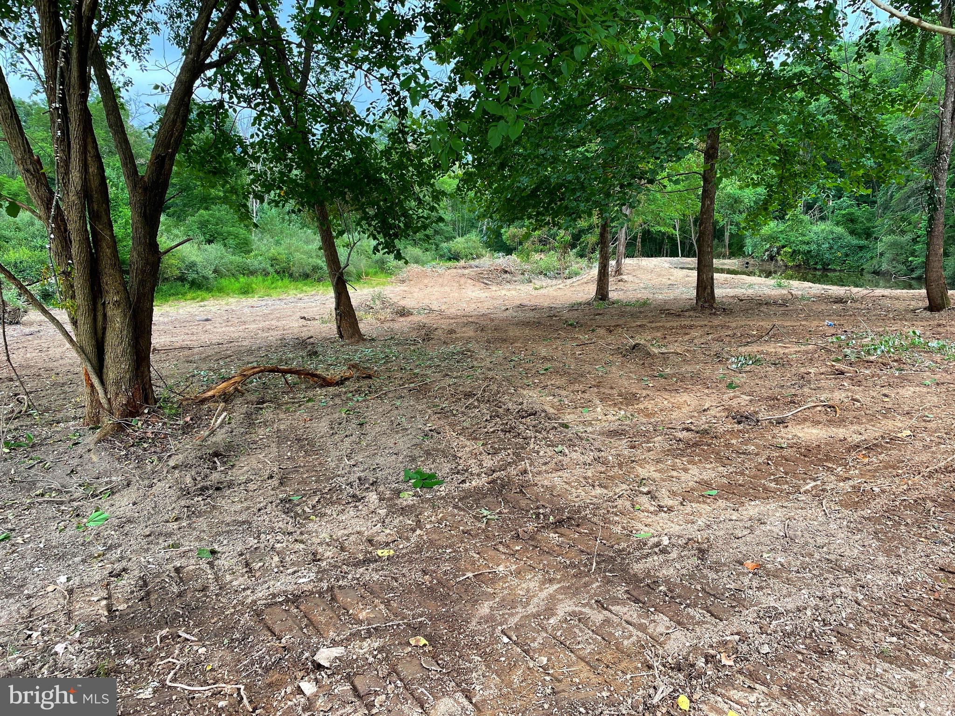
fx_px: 717
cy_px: 358
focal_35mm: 26
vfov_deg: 53.1
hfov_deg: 67.3
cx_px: 478
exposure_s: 1/173
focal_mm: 4.2
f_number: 1.6
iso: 32
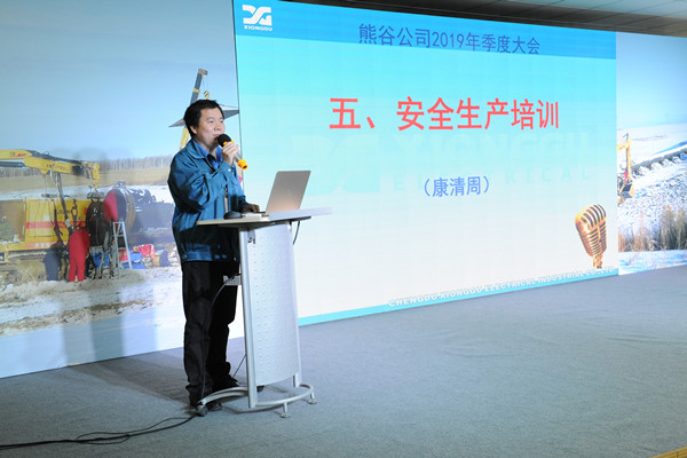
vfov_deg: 30.5
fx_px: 840
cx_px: 344
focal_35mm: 44
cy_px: 229
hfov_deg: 44.5
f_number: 8
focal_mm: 44
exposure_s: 1/60
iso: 1000
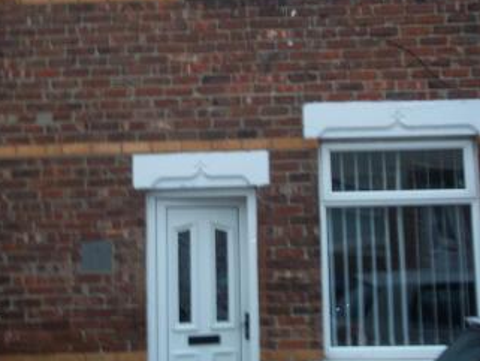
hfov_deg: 38.9
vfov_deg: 29.6
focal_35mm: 49
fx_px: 680
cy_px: 140
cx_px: 236
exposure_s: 1/30
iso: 80
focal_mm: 6.5
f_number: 3.1
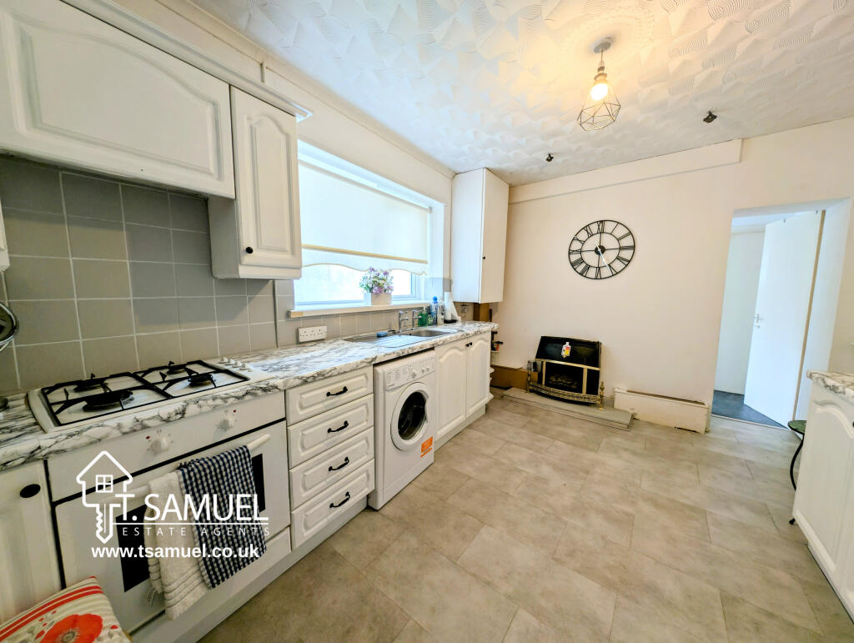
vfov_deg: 94.6
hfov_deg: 110.5
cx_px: 427
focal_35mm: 12
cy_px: 322
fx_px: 296
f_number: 1.95
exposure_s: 1/51
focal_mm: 2.23
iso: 38
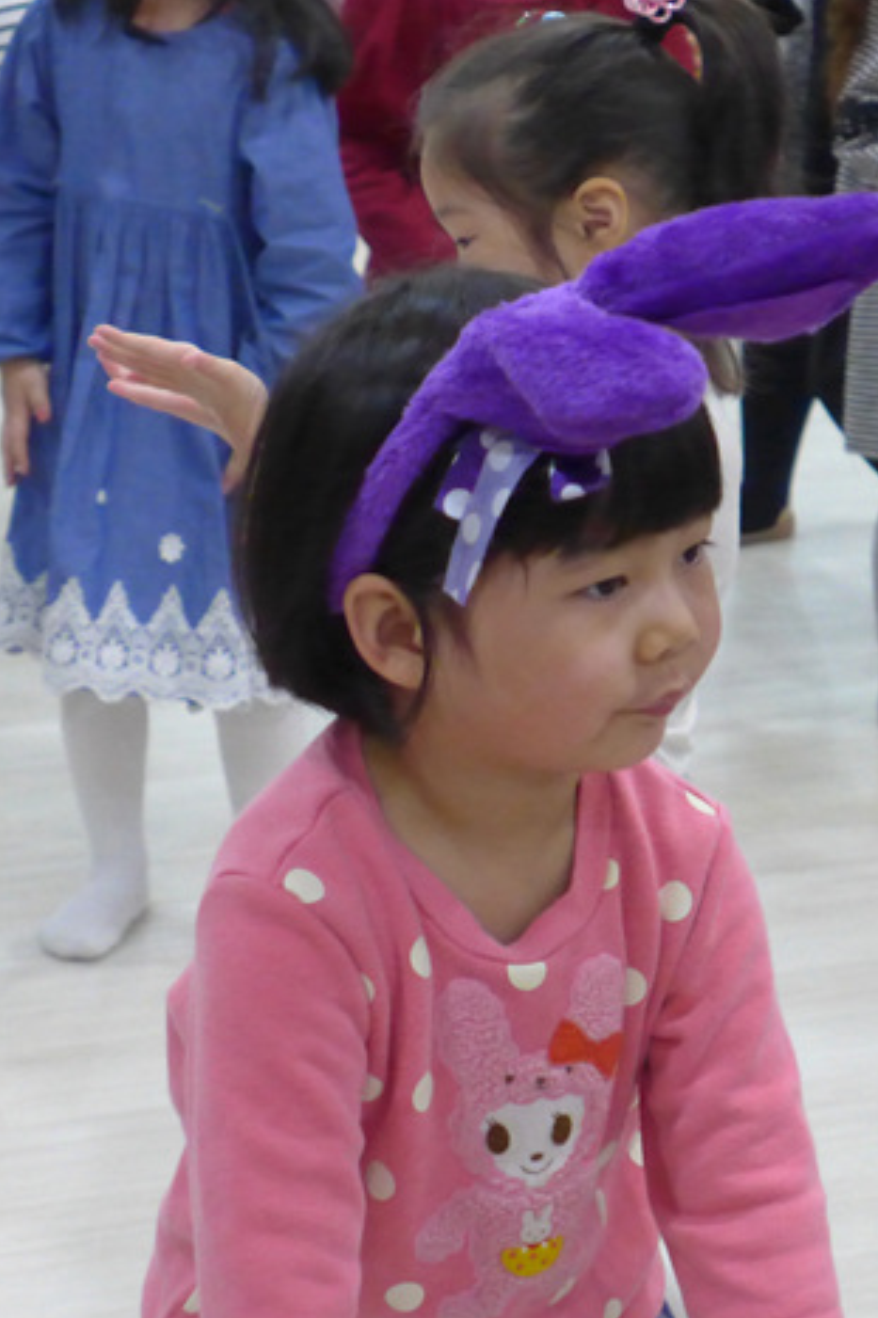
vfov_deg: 18.0
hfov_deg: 12.0
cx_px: 474
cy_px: 652
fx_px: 4173
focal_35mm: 114
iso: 1600
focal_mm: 15.7
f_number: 2.2
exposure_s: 1/500
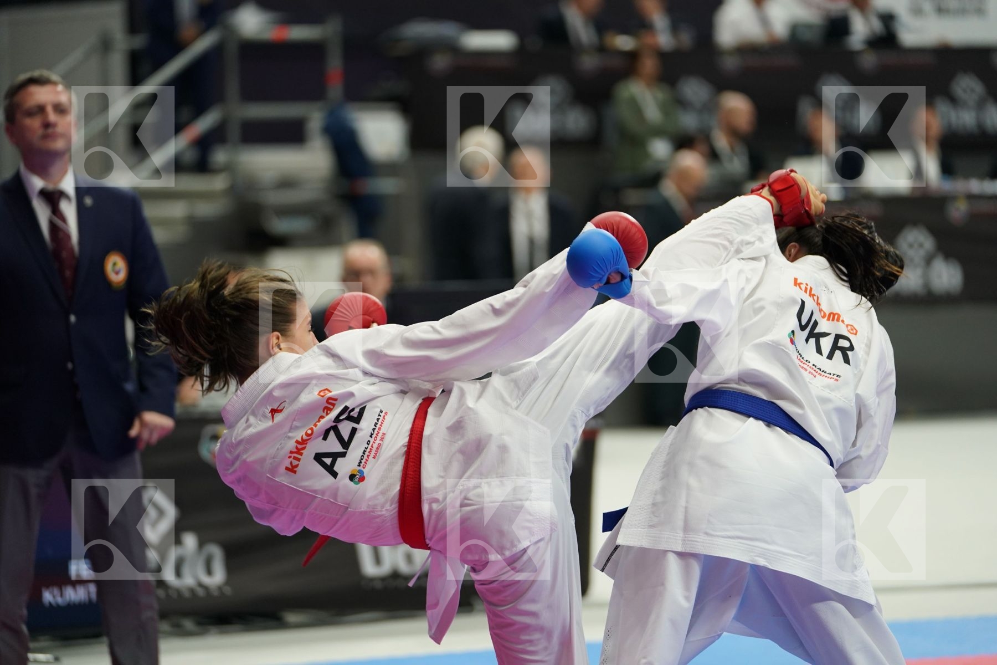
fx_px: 4154
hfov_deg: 13.7
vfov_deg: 9.1
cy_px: 332
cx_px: 498
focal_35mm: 150
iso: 1600
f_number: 2.8
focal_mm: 150
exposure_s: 1/1000
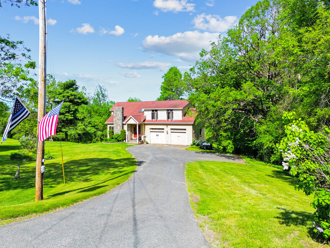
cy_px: 107
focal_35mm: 29
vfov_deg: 48.1
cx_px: 150
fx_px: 276
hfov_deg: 61.6
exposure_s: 1/4000
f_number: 1.7
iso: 200
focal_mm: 6.72
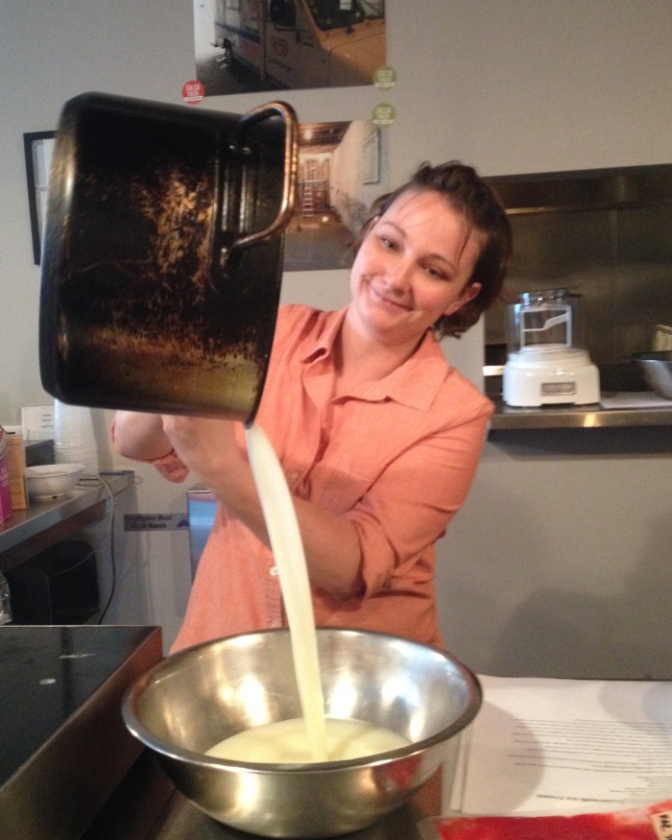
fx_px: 994
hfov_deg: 37.3
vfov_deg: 45.8
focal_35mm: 40
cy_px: 418
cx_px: 309
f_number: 2.4
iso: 400
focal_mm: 4.28
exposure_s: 1/17
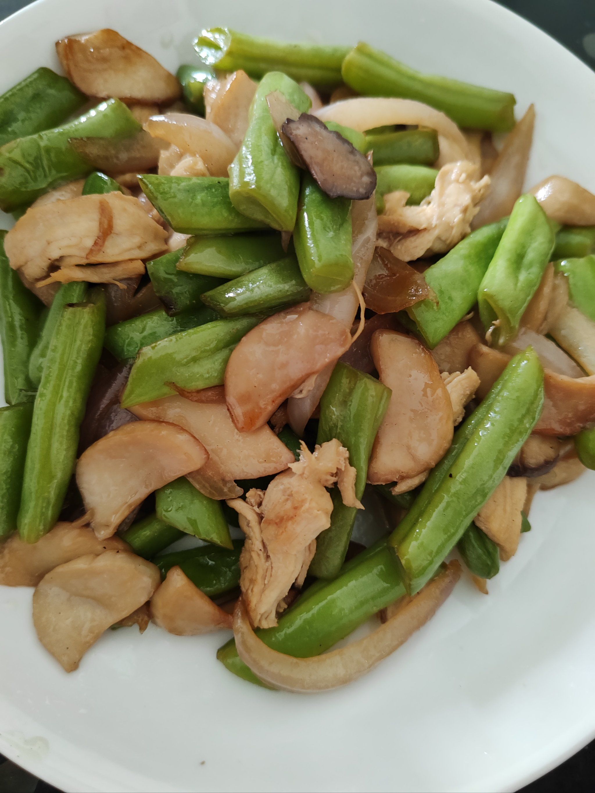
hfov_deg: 51.4
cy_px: 396
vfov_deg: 65.3
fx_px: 619
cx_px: 298
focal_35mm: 27
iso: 800
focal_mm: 5.52
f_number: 1.9
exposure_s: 1/100
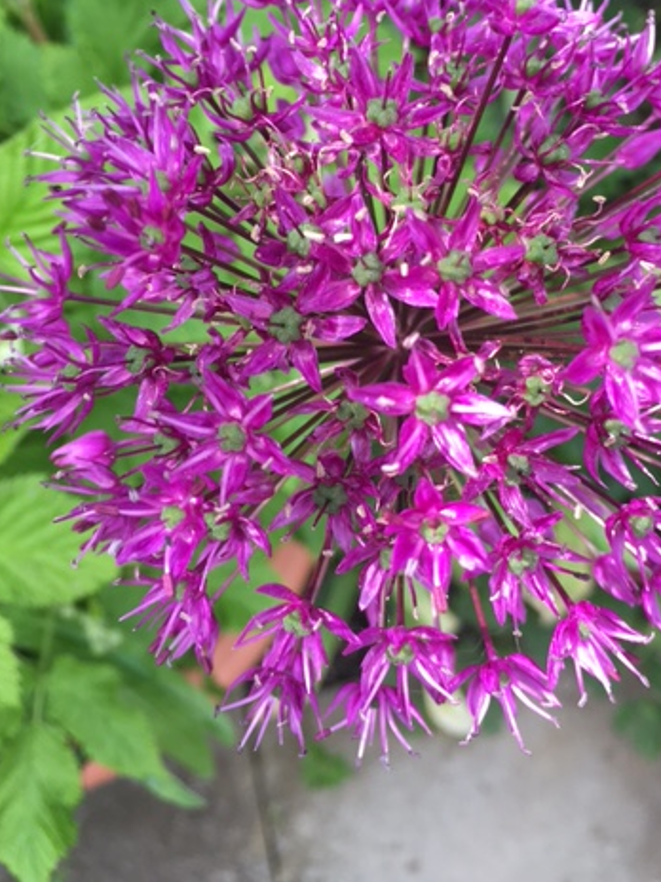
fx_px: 1018
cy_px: 335
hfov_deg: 35.8
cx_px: 412
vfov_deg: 46.4
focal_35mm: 40
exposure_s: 1/100
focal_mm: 4.15
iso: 32
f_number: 2.2
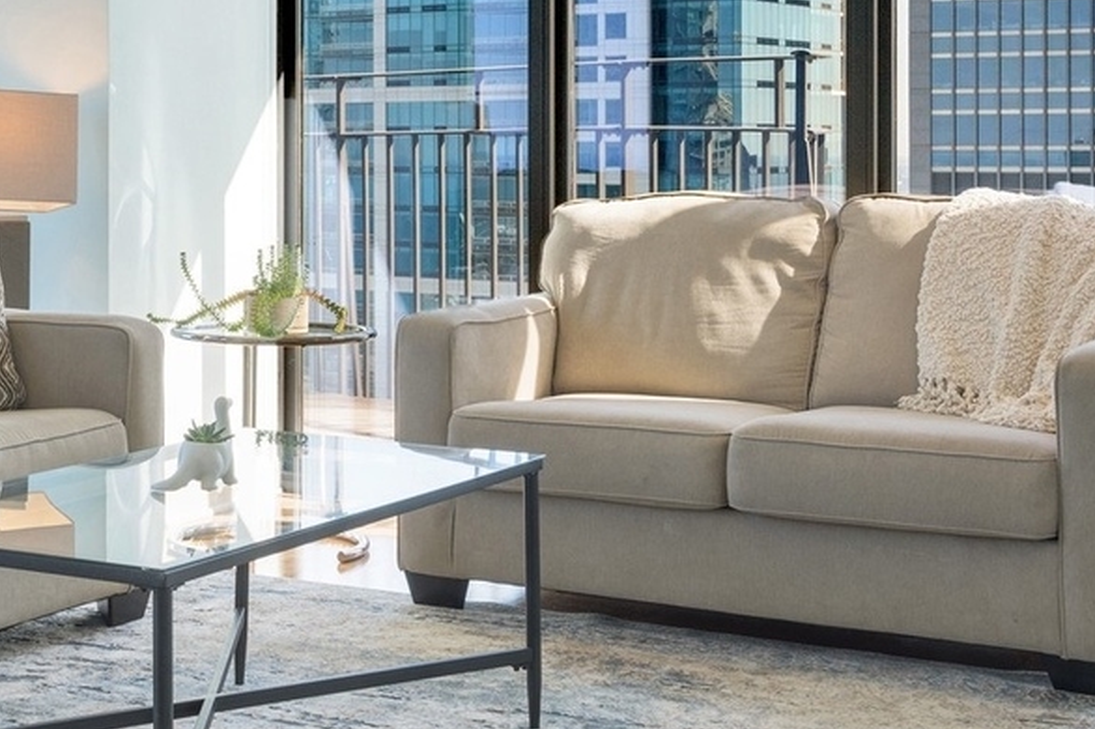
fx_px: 2189
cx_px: 178
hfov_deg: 27.4
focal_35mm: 72
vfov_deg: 18.8
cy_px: 179
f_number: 8
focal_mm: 22
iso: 200
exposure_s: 1/50
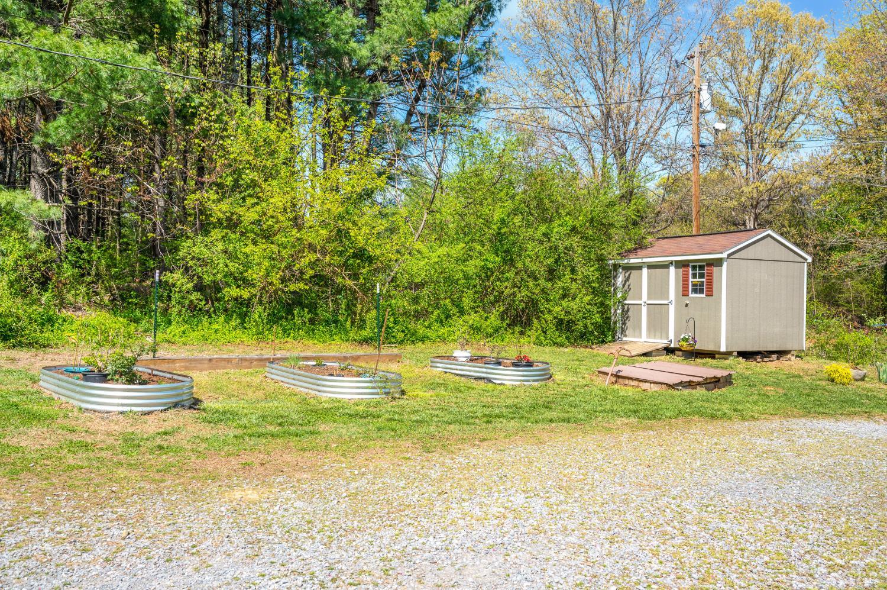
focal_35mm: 30
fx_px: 738
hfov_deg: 62.0
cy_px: 295
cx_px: 444
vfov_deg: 43.5
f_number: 8
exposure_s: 1/640
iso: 200
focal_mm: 30
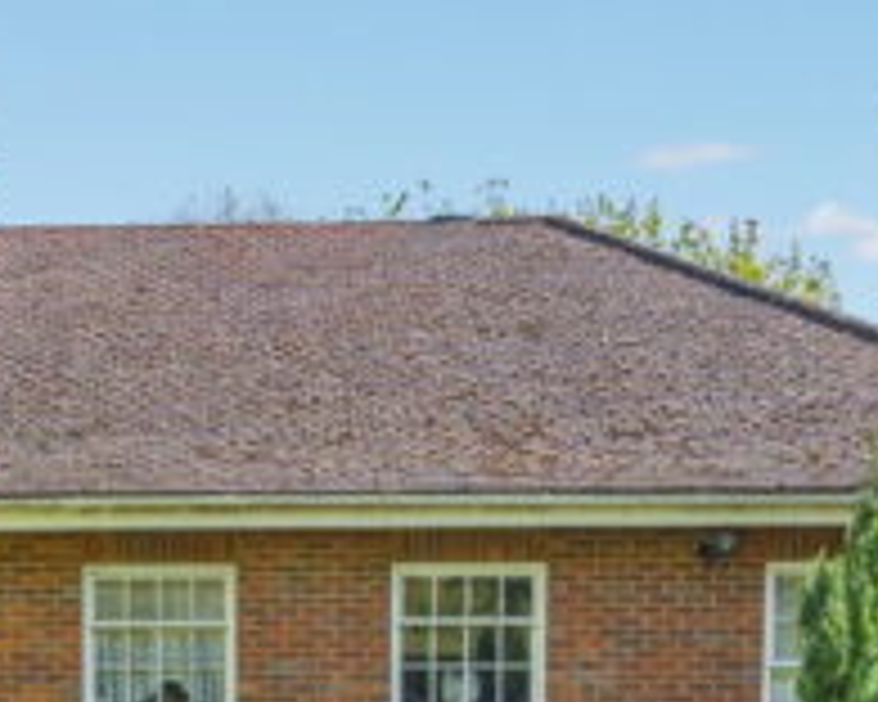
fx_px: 1533
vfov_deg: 24.0
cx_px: 153
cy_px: 792
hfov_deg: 31.0
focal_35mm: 59
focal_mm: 16
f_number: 8
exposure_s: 1/100
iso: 200
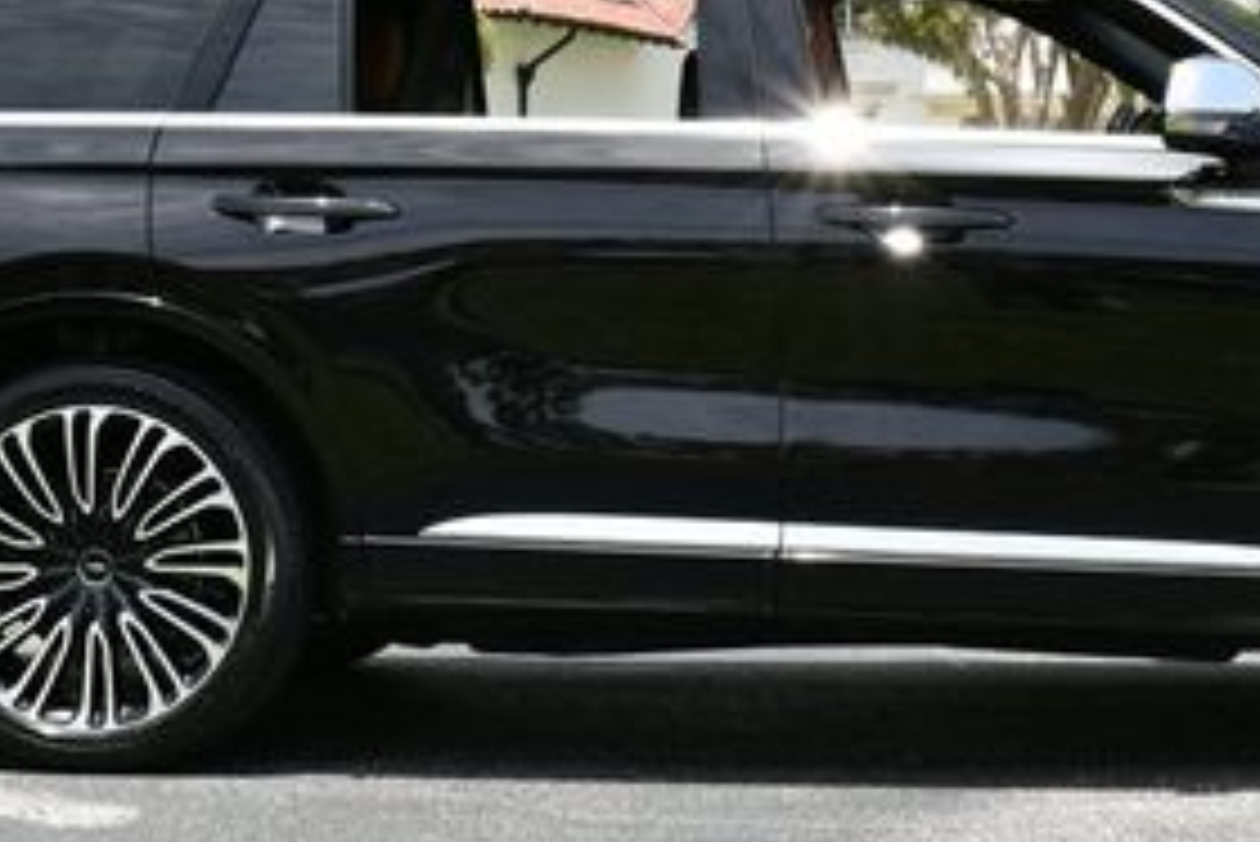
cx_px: 850
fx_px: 3362
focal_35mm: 96
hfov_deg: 21.1
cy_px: 18
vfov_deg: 14.1
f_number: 8
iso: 180
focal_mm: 21
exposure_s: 1/250
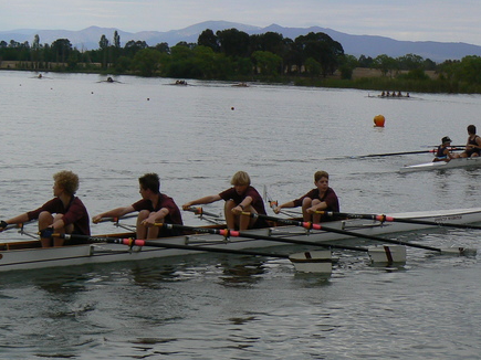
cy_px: 131
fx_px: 1431
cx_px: 205
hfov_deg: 19.1
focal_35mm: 103
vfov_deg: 14.3
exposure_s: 1/400
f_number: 6.3
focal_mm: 9.6
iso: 80
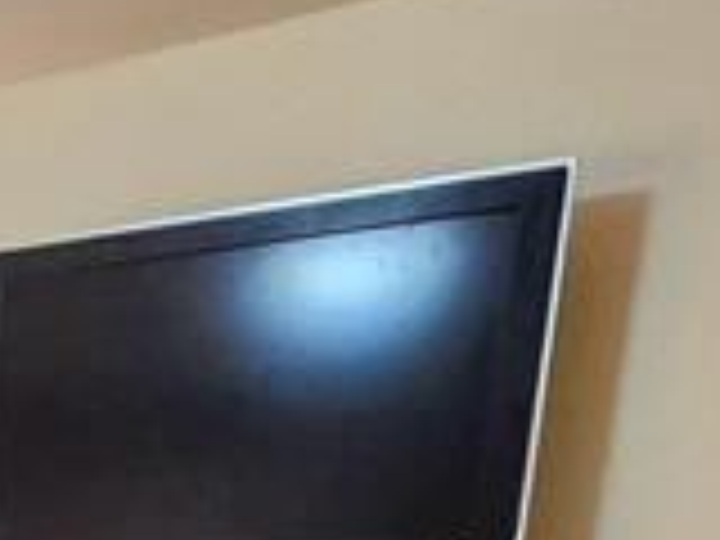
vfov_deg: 13.6
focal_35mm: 83
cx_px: -522
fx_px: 1726
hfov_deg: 18.9
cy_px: 1238
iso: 200
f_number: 2.2
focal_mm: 2.2
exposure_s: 1/60
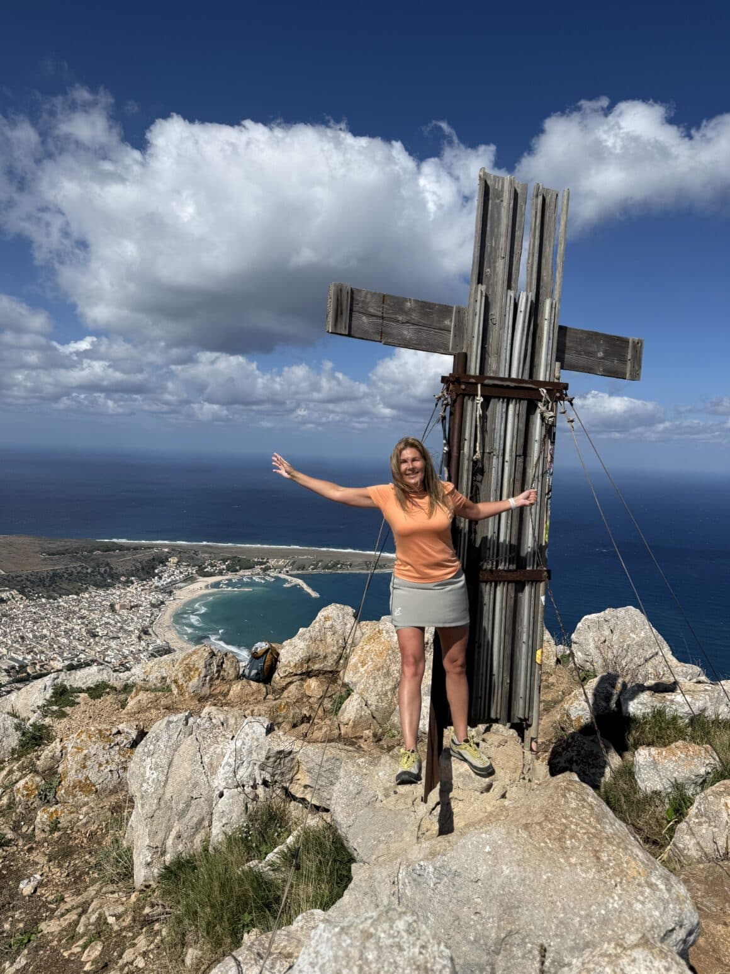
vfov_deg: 71.6
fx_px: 675
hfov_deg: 56.8
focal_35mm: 24
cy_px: 487
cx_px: 365
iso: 80
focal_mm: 6.76
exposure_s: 1/9091
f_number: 1.78
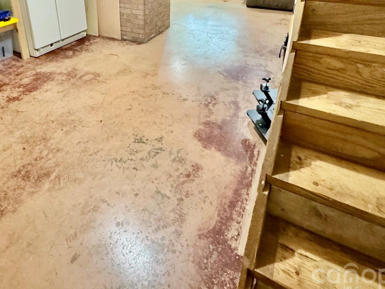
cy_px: 47
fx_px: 278
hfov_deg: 68.8
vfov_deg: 50.6
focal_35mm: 25
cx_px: 158
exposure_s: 1/60
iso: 800
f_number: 2.2
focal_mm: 2.22
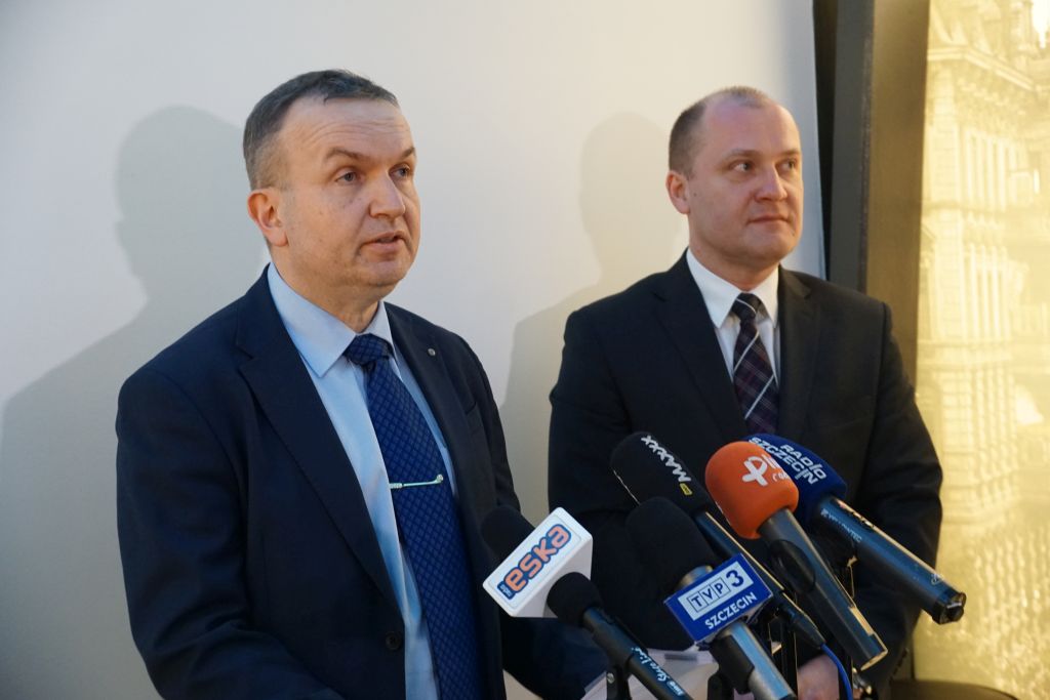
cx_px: 525
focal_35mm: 60
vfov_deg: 22.6
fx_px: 1750
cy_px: 350
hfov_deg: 33.4
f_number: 4.5
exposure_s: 1/80
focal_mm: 40
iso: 2000
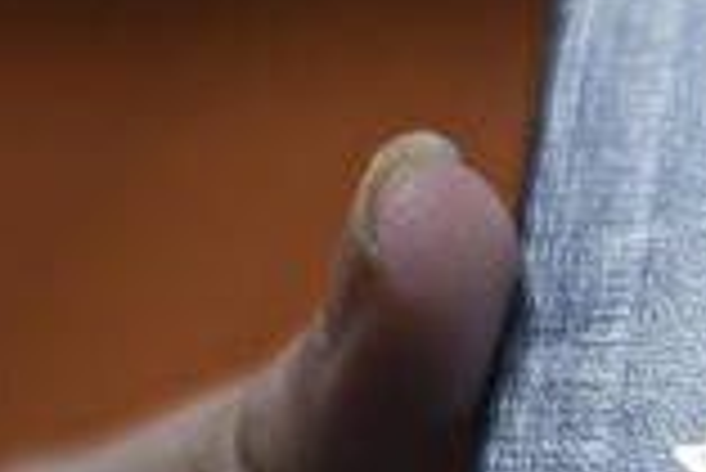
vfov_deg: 4.6
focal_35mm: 299
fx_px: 5869
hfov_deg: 6.7
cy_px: 735
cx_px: 1232
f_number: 1.8
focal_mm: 50
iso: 800
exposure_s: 1/100
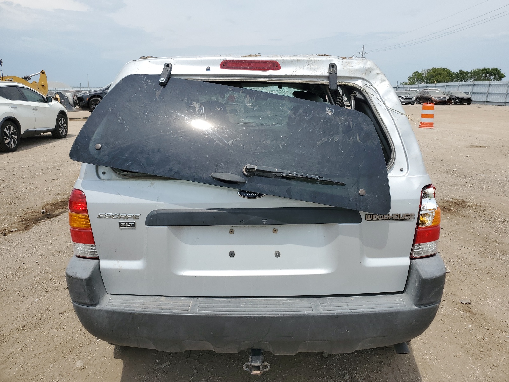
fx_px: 382
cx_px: 254
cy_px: 191
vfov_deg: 53.1
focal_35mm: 26
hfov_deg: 67.3
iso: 50
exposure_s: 1/5000
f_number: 1.5
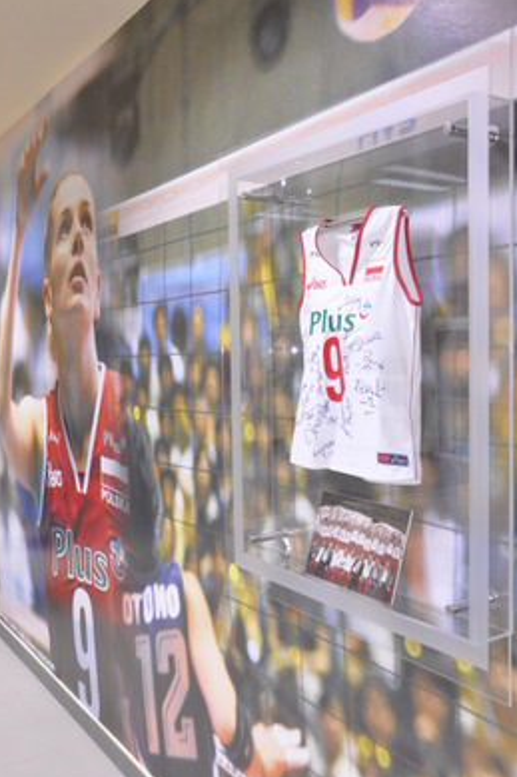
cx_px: 258
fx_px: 798
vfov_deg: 51.9
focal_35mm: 37
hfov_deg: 35.9
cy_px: 388
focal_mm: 24
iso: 3200
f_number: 5.6
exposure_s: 1/125
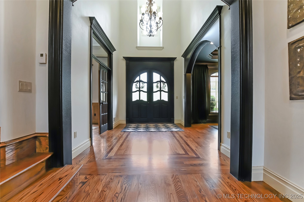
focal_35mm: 15
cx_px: 152
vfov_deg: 77.3
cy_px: 101
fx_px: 127
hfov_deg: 100.4
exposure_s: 1/13
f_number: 7.1
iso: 250
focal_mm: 10
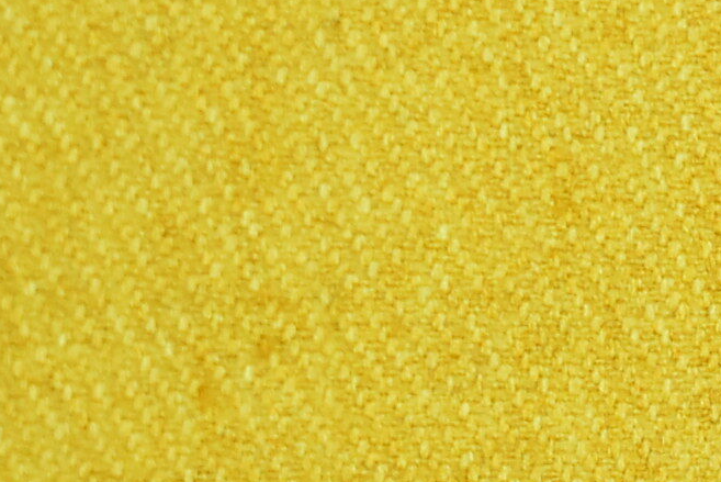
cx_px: 1288
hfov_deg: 6.4
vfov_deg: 4.3
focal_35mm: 314
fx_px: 6293
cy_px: -411
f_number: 5.3
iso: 1100
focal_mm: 46
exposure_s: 1/125
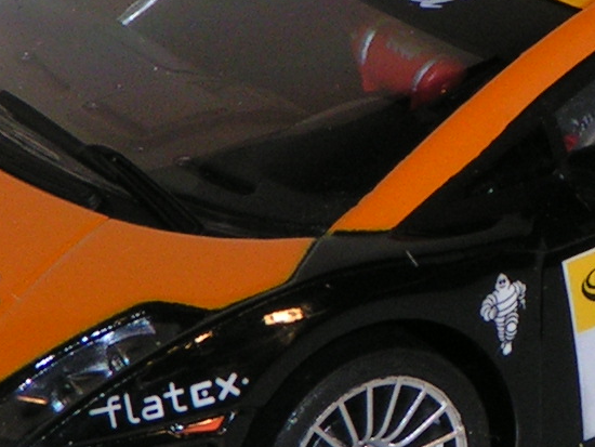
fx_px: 13826
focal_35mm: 804
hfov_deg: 2.5
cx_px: 571
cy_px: 253
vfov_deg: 1.9
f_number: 5.6
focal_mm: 33
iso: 100
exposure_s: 1/250
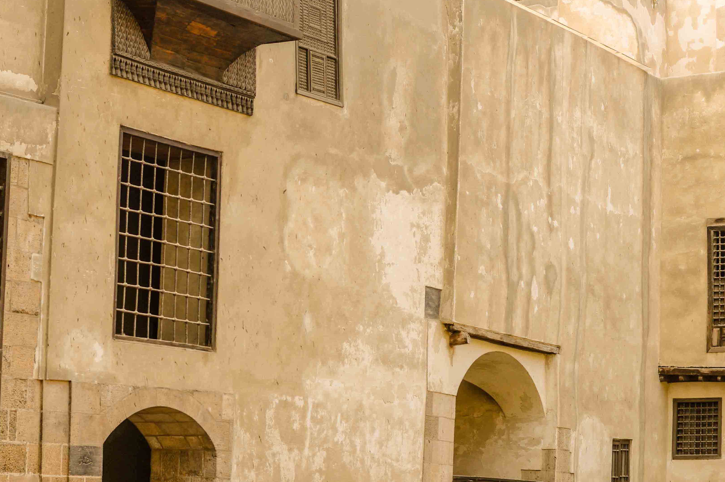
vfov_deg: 14.5
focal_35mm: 94
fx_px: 1891
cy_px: 281
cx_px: 237
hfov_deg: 21.6
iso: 125
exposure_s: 1/320
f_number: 1.8
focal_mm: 50
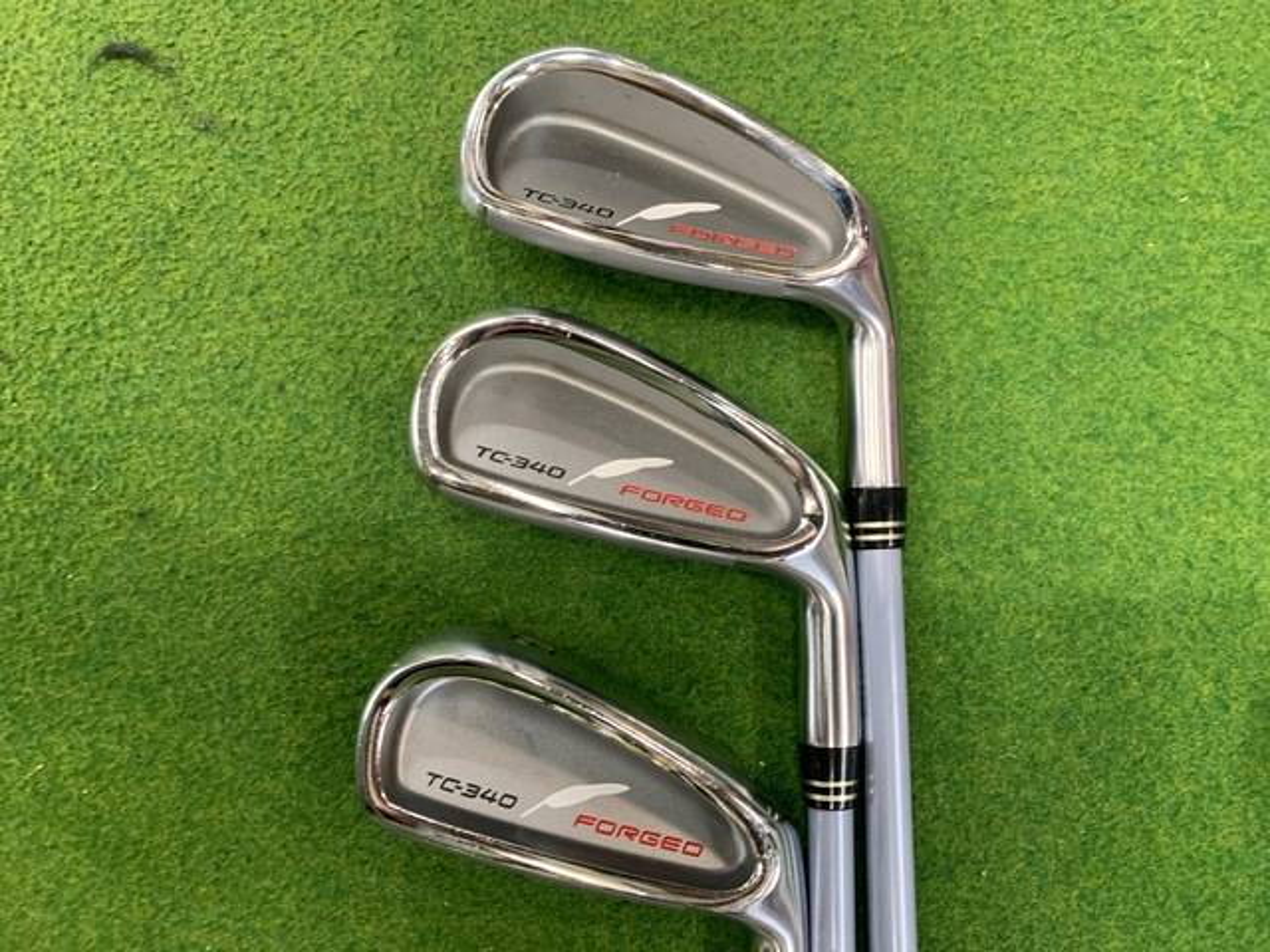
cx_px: 635
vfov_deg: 53.1
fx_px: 954
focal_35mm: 26
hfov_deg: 67.3
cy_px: 476
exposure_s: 1/60
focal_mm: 4.25
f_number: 1.8
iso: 200
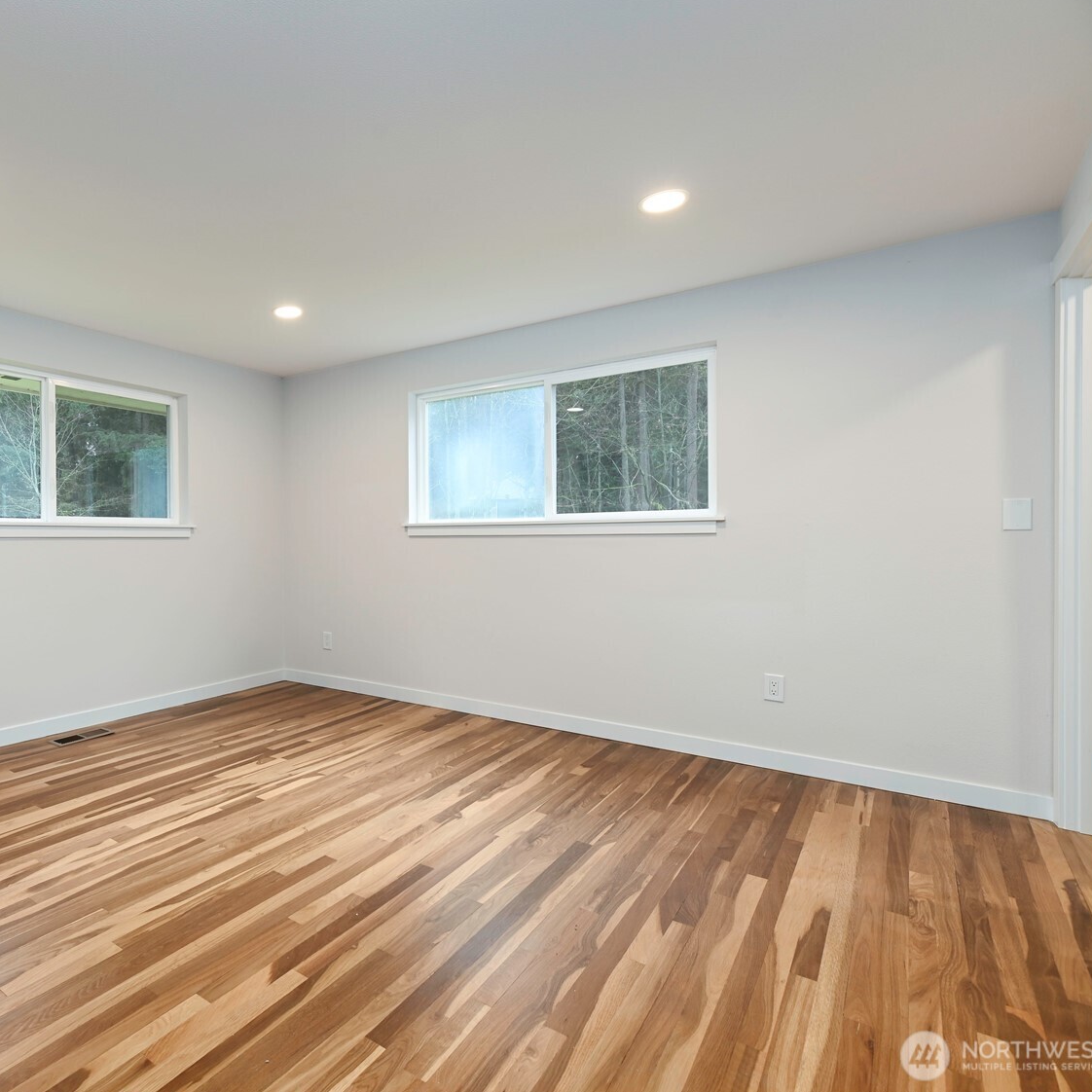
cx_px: 311
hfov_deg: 76.4
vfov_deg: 80.7
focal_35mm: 18
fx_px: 642
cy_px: 543
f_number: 7.1
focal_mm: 14
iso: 125
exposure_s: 1/10
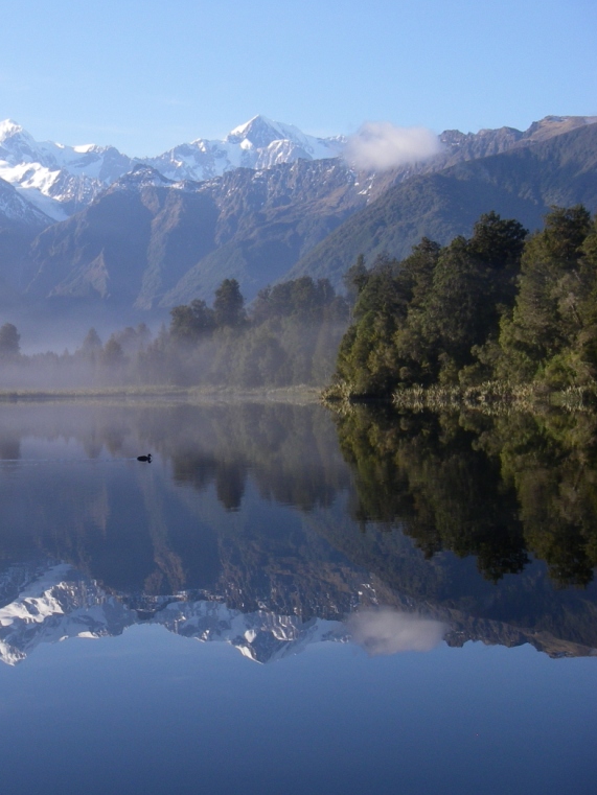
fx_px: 1701
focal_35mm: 74
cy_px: 395
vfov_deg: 26.3
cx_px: 67
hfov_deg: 19.6
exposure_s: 1/125
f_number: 7.2
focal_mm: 9.2
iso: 80
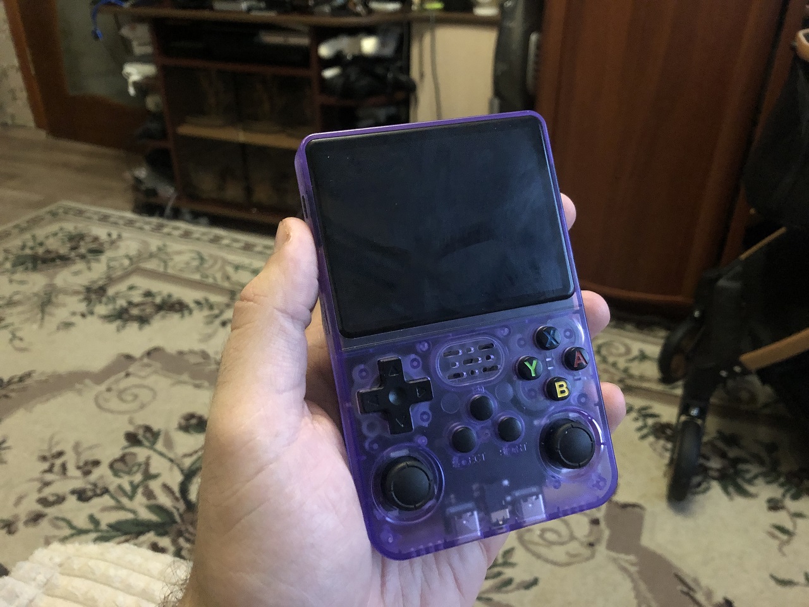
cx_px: 404
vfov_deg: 49.7
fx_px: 654
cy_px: 304
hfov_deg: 63.4
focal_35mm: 28
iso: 160
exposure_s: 1/4
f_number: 1.8
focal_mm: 4
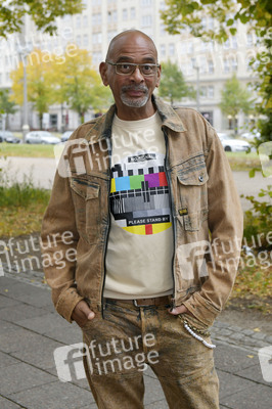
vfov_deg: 34.5
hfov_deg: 23.3
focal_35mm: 58
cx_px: 136
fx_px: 658
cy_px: 204
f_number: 6.3
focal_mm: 58
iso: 250
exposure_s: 1/200
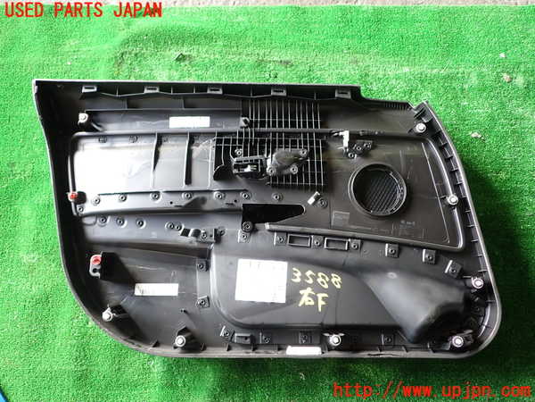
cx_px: 268
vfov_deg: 46.8
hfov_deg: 60.0
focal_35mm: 30
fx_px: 464
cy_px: 201
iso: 200
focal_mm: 5.4
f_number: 2.3
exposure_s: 1/40
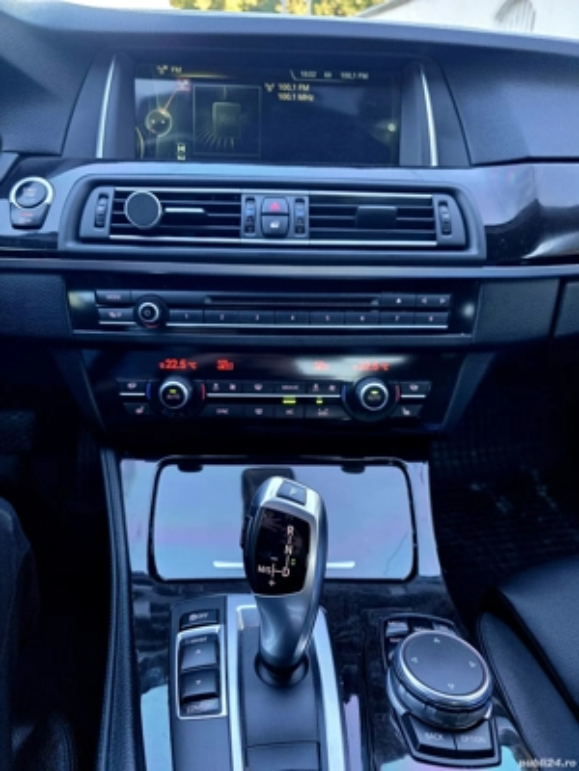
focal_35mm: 23
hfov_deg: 58.9
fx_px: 513
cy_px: 386
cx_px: 290
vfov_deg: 73.9
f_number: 1.7
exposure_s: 1/101
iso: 250
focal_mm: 6.3
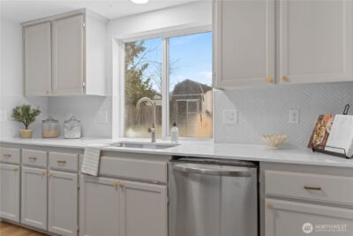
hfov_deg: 71.5
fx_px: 245
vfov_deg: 51.3
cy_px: 118
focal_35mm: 25
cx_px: 176
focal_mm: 25
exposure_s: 1/20
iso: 400
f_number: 4
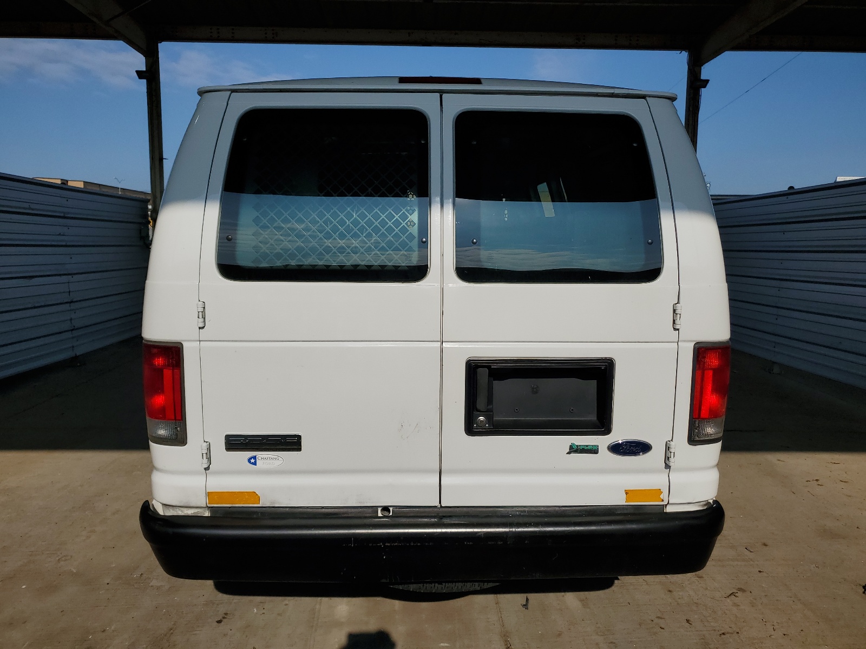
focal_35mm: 26
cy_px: 324
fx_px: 650
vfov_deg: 53.1
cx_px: 433
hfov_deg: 67.3
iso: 50
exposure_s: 1/10000
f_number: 1.5
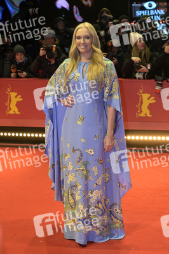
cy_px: 127
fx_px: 388
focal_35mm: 55
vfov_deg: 36.3
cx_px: 84
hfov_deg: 24.6
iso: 2000
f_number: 4.5
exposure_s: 1/500
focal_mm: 55
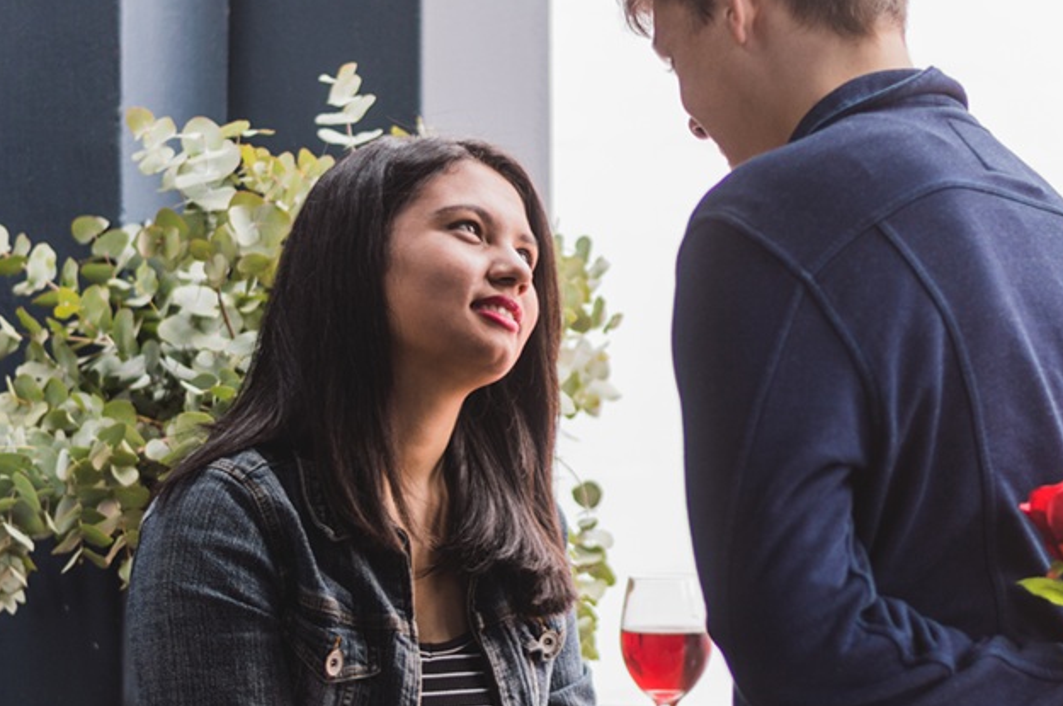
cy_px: 381
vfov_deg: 11.4
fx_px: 3539
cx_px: 595
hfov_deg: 17.1
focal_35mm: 120
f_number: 1.8
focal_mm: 50
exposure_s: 1/640
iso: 100
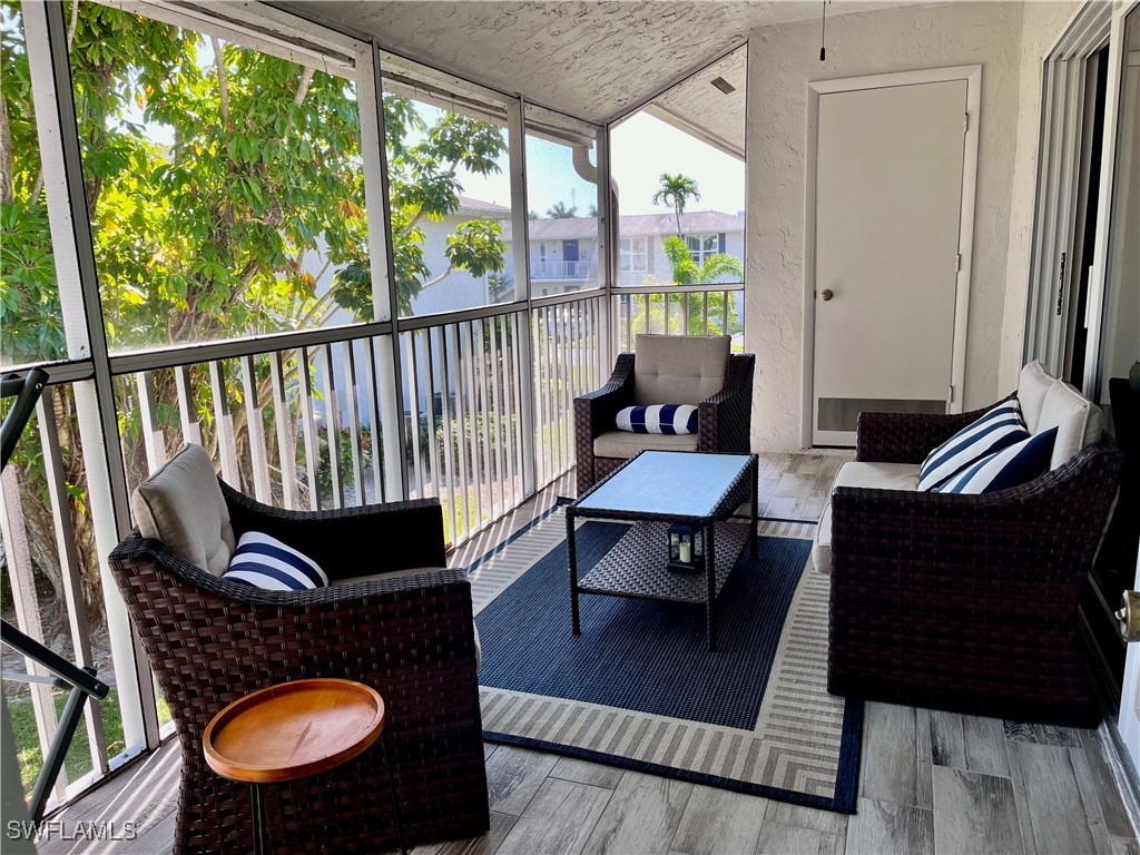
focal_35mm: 26
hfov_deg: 67.3
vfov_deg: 53.1
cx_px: 570
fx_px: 856
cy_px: 428
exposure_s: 1/266
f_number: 1.6
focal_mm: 5.1
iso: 40
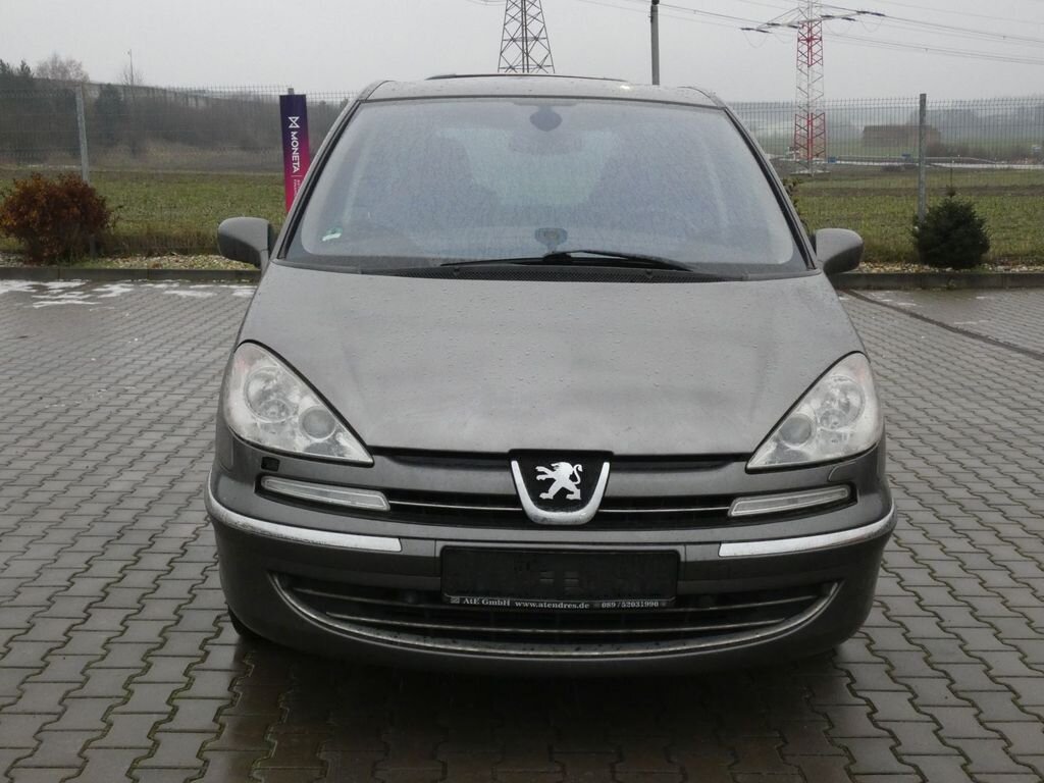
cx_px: 522
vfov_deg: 33.6
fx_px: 1297
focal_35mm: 43
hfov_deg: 43.9
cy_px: 392
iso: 500
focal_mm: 7.8
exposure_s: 1/80
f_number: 5.6
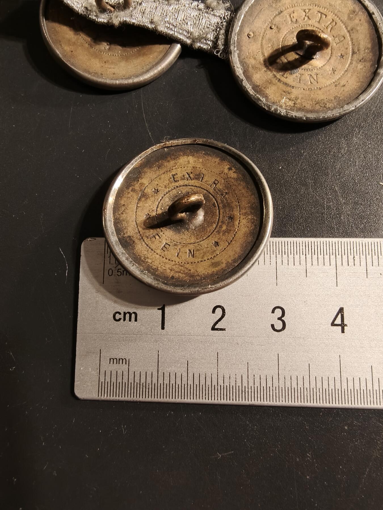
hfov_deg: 58.9
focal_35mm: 23
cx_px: 192
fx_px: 339
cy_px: 255
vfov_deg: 73.9
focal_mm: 2.32
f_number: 2
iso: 200
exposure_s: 1/100
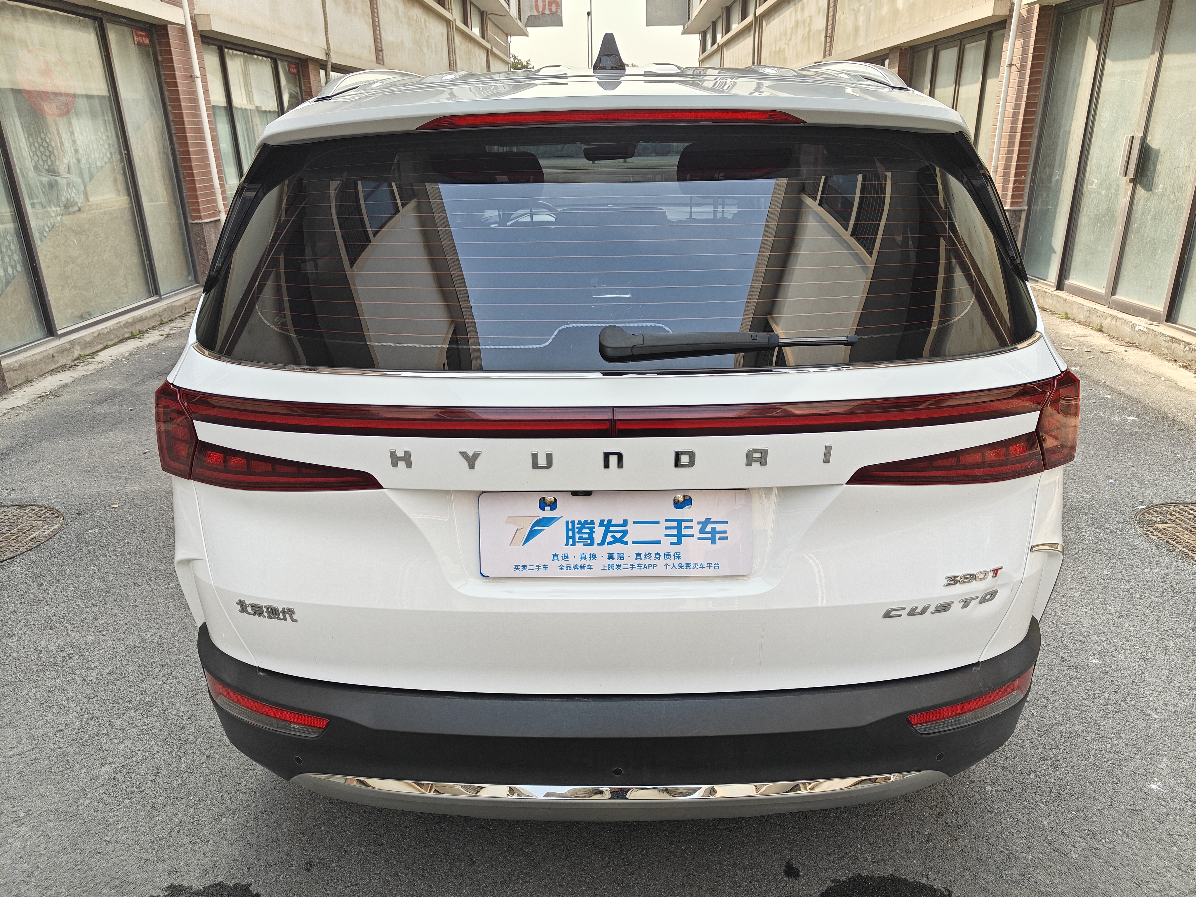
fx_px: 829
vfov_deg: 56.8
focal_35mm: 24
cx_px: 598
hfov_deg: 71.6
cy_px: 448
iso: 50
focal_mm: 5.59
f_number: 1.8
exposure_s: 1/608
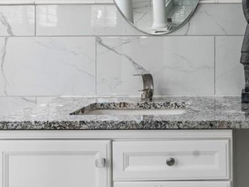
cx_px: 267
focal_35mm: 63
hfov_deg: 28.2
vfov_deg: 22.9
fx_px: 453
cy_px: 31
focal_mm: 16.5
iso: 400
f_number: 11
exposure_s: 1/2
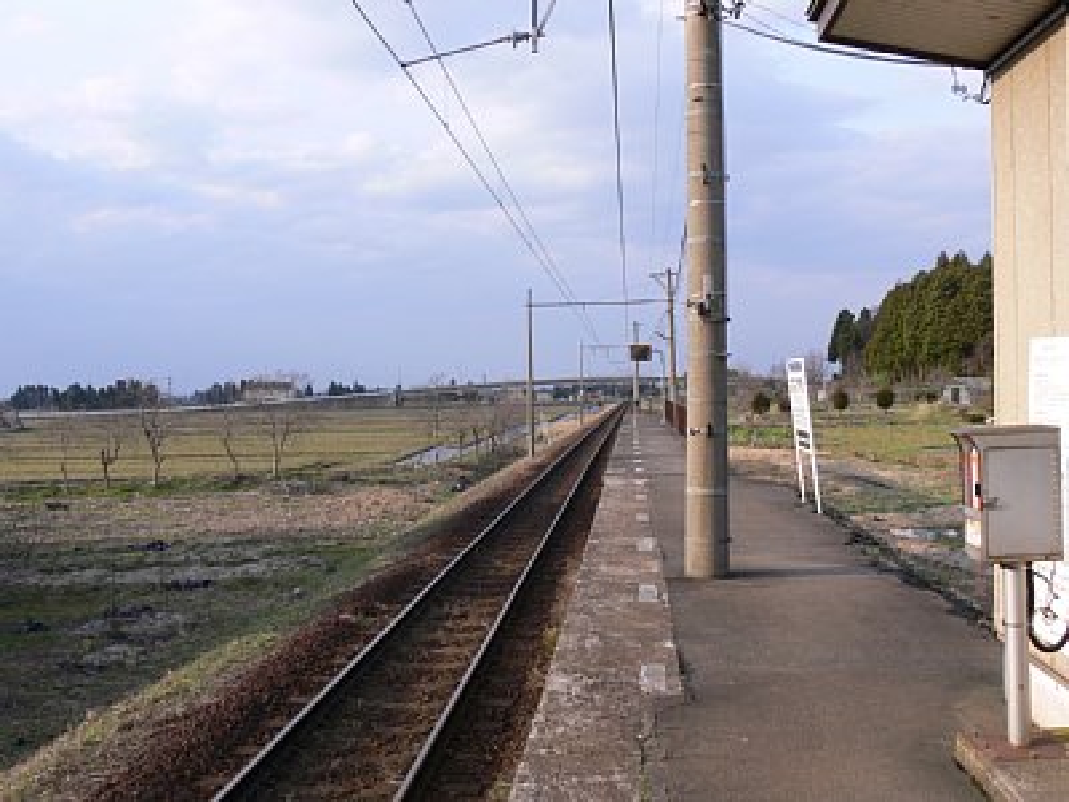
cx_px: 534
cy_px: 401
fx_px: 1081
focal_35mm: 35
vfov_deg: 40.7
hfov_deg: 52.6
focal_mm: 7.4
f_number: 5.6
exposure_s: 1/125
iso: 80
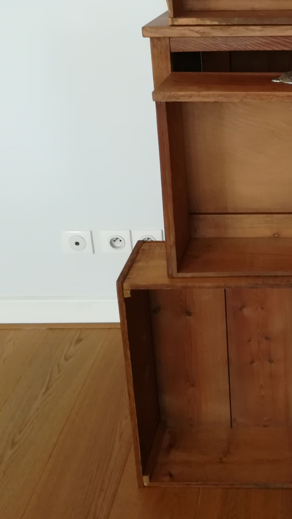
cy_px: 150
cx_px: 296
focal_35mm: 44
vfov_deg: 45.3
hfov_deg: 25.7
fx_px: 606
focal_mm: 3.83
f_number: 2.2
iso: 250
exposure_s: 1/33.3
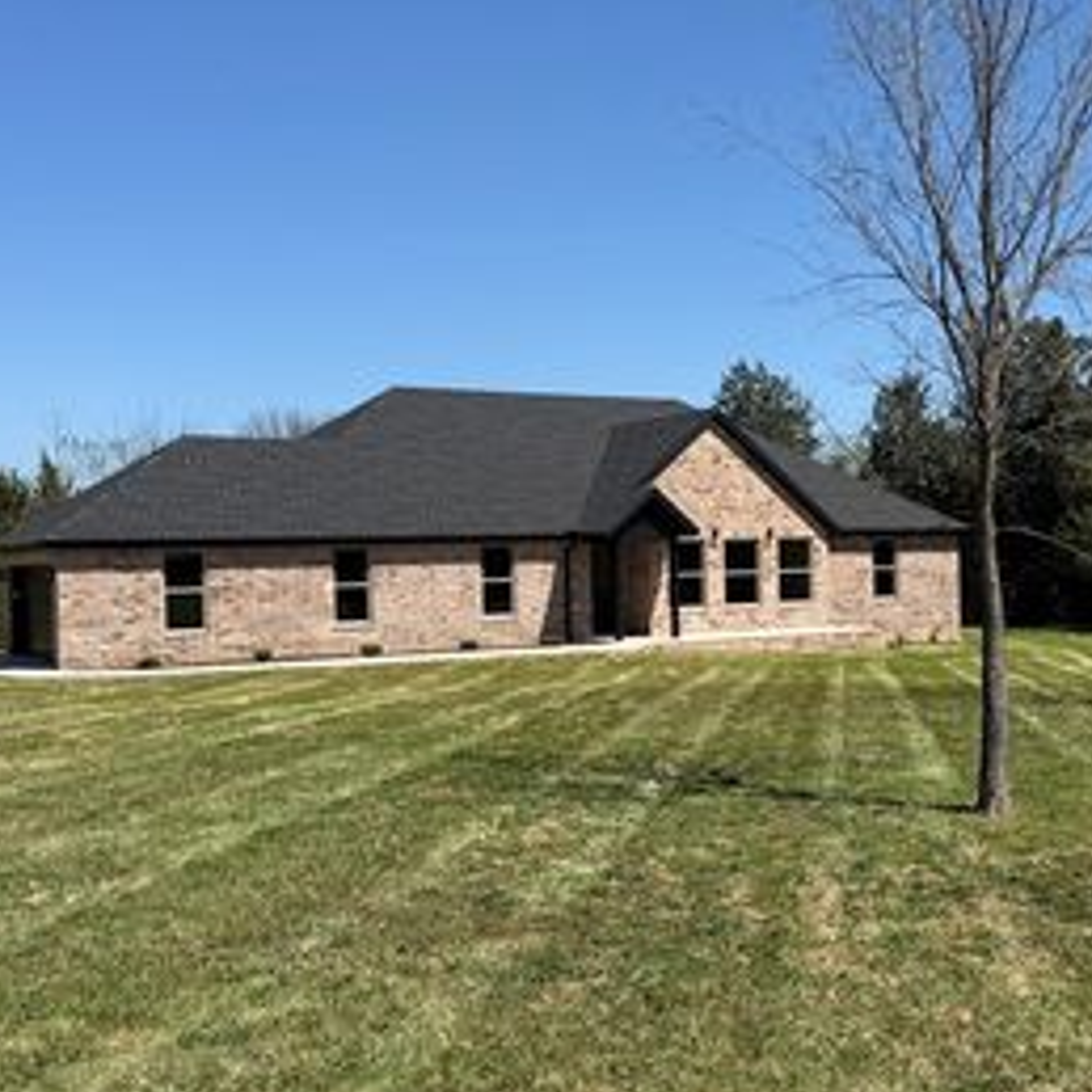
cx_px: 696
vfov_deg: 40.9
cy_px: 580
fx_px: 1463
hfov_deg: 40.6
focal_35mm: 41
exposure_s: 1/4975
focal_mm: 6.76
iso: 80
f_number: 1.78
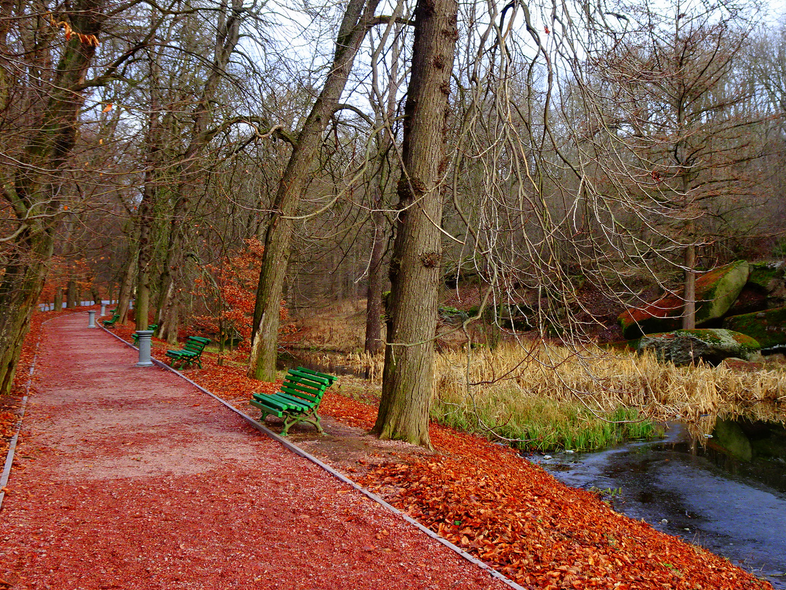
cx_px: 465
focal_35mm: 45
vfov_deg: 32.1
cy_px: 227
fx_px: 1022
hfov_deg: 41.9
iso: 80
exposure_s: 1/50
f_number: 4
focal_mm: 6.17
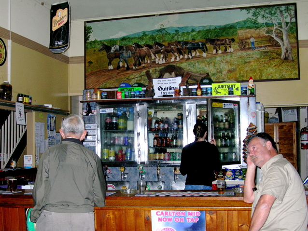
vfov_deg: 39.7
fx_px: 320
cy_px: 116
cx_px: 154
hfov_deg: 51.3
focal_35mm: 36
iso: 88
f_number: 2.7
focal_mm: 6
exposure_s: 1/60.1
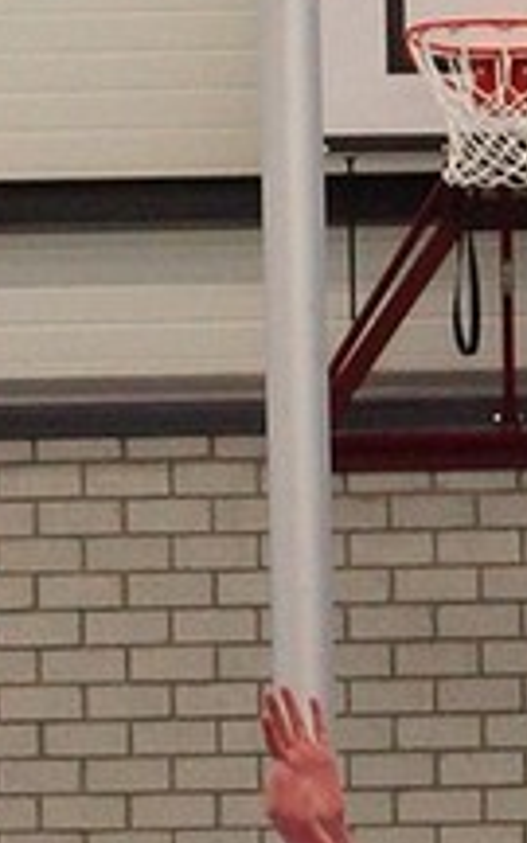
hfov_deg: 5.1
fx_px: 5823
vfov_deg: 8.2
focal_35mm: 253
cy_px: 878
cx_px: 1093
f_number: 3.5
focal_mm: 35
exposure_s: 1/250
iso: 1250
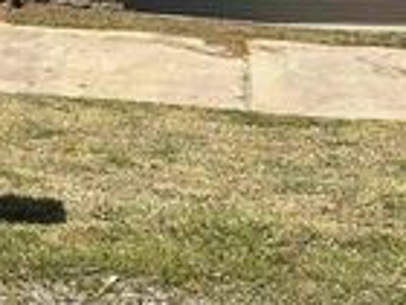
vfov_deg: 16.0
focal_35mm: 86
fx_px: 1009
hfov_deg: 20.6
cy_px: -126
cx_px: -136
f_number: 1.78
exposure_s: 1/5000
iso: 80
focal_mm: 6.86
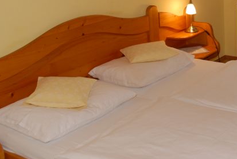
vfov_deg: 21.0
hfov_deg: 30.7
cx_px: 188
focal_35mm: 64
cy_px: 33
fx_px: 422
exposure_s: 1/60
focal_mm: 22
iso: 400
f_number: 5.6
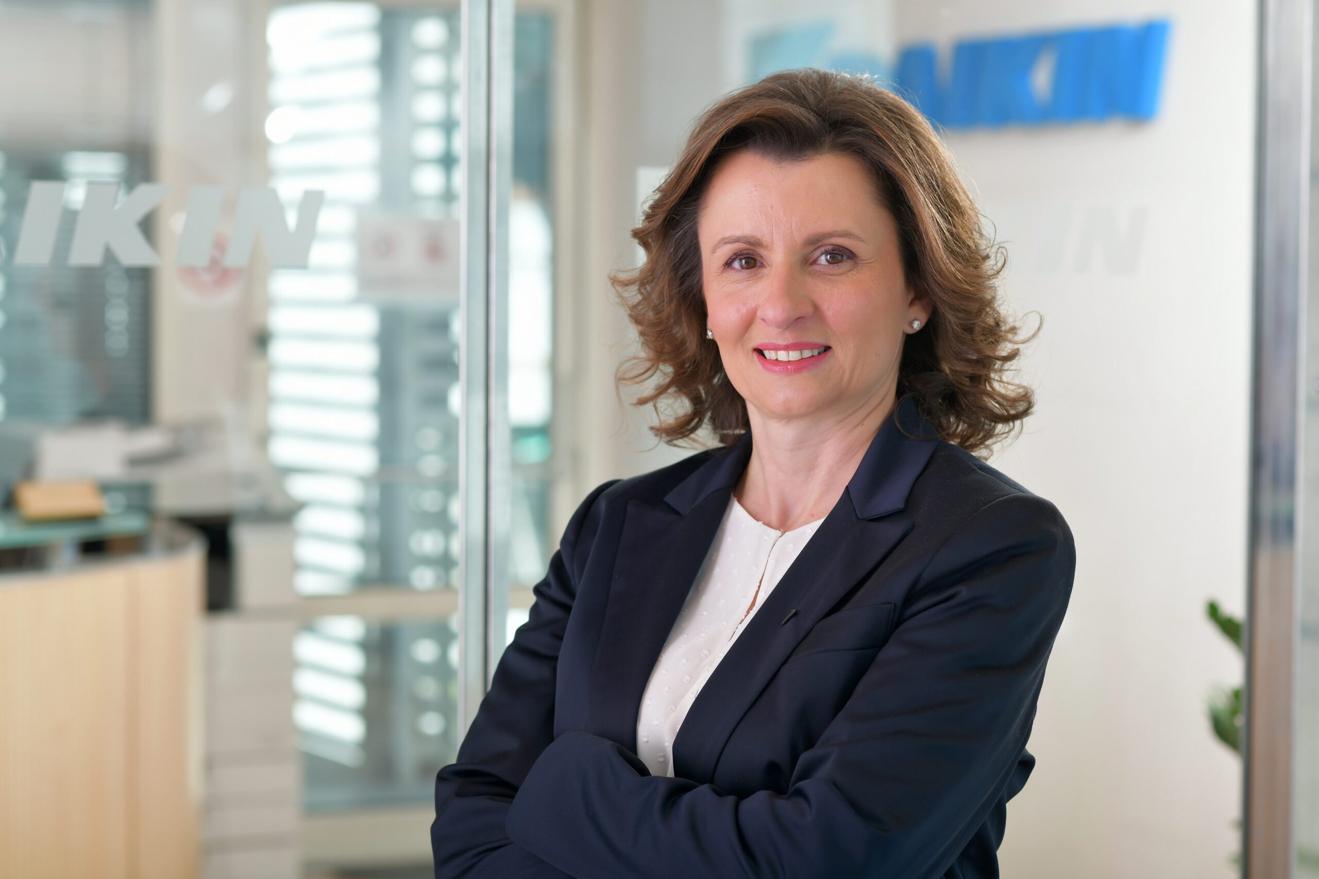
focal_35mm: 85
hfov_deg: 23.9
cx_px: 660
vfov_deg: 16.1
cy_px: 440
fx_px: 3114
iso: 160
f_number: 4.5
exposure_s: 1/200
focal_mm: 85
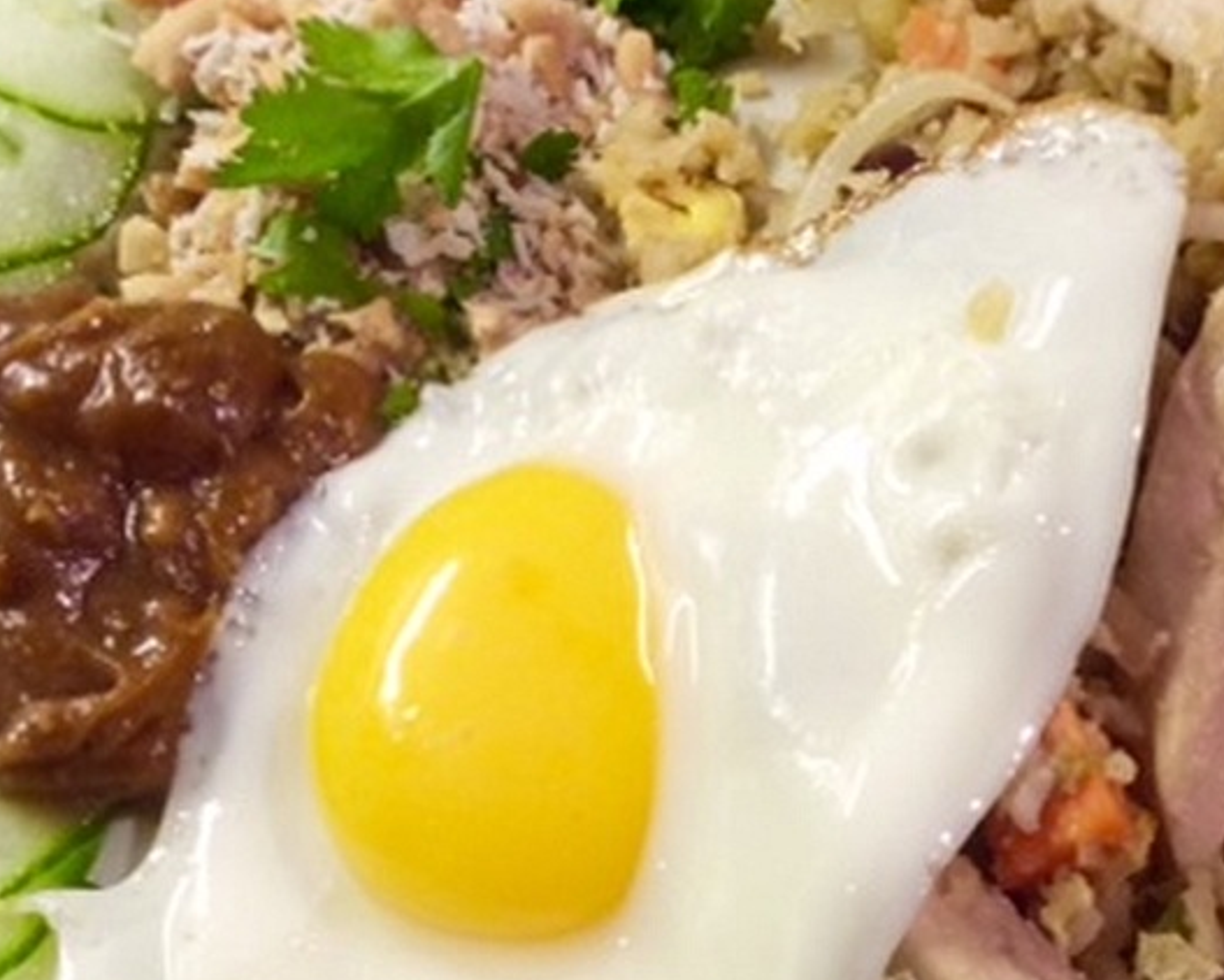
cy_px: 546
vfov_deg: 21.6
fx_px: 2573
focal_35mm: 71
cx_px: 941
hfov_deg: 26.4
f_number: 2.4
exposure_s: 1/25
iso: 64
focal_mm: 3.3
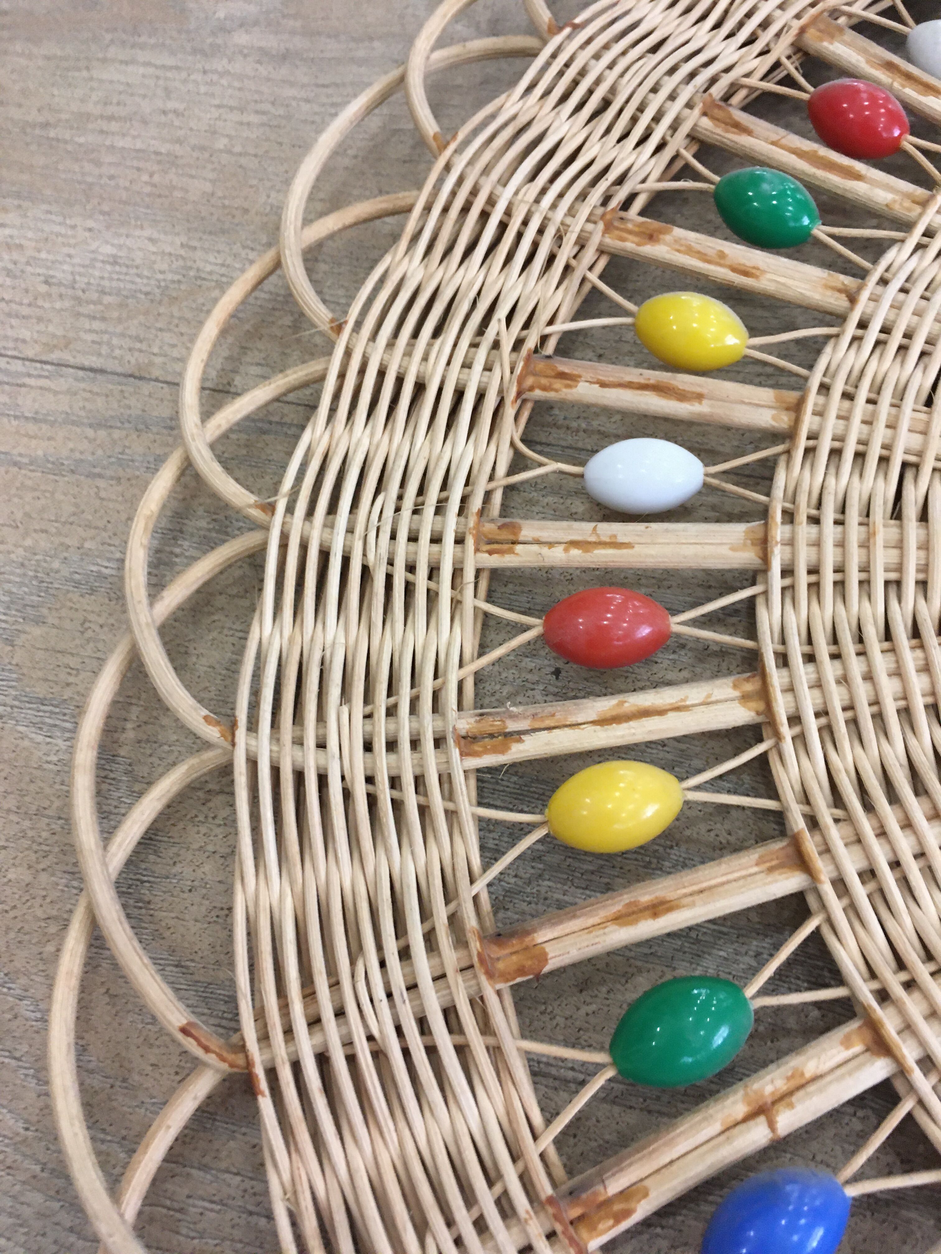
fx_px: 1051
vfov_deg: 61.7
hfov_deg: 48.2
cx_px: 470
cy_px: 627
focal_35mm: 29
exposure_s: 1/33
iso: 160
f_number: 2.2
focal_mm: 4.15
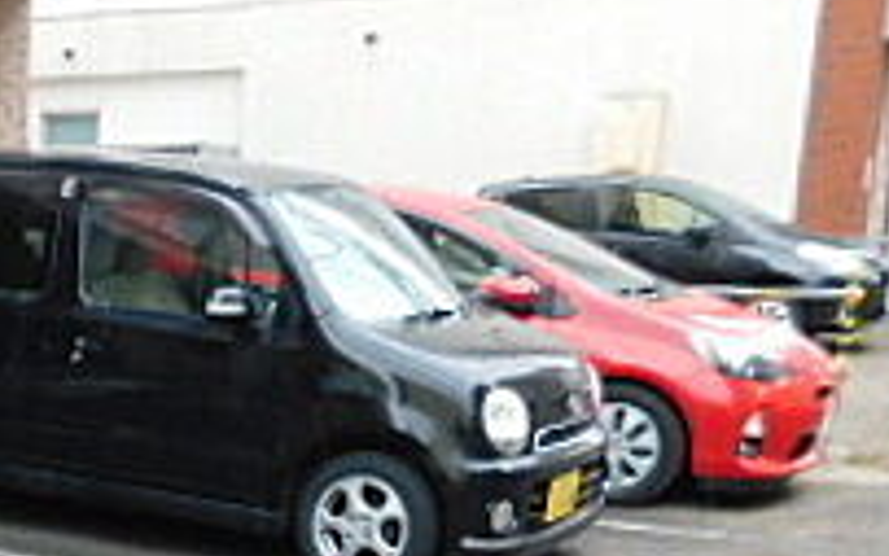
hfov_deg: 23.5
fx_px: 1866
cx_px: -289
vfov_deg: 16.2
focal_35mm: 77
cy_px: 700
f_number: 3
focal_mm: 4
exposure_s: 1/100
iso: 125
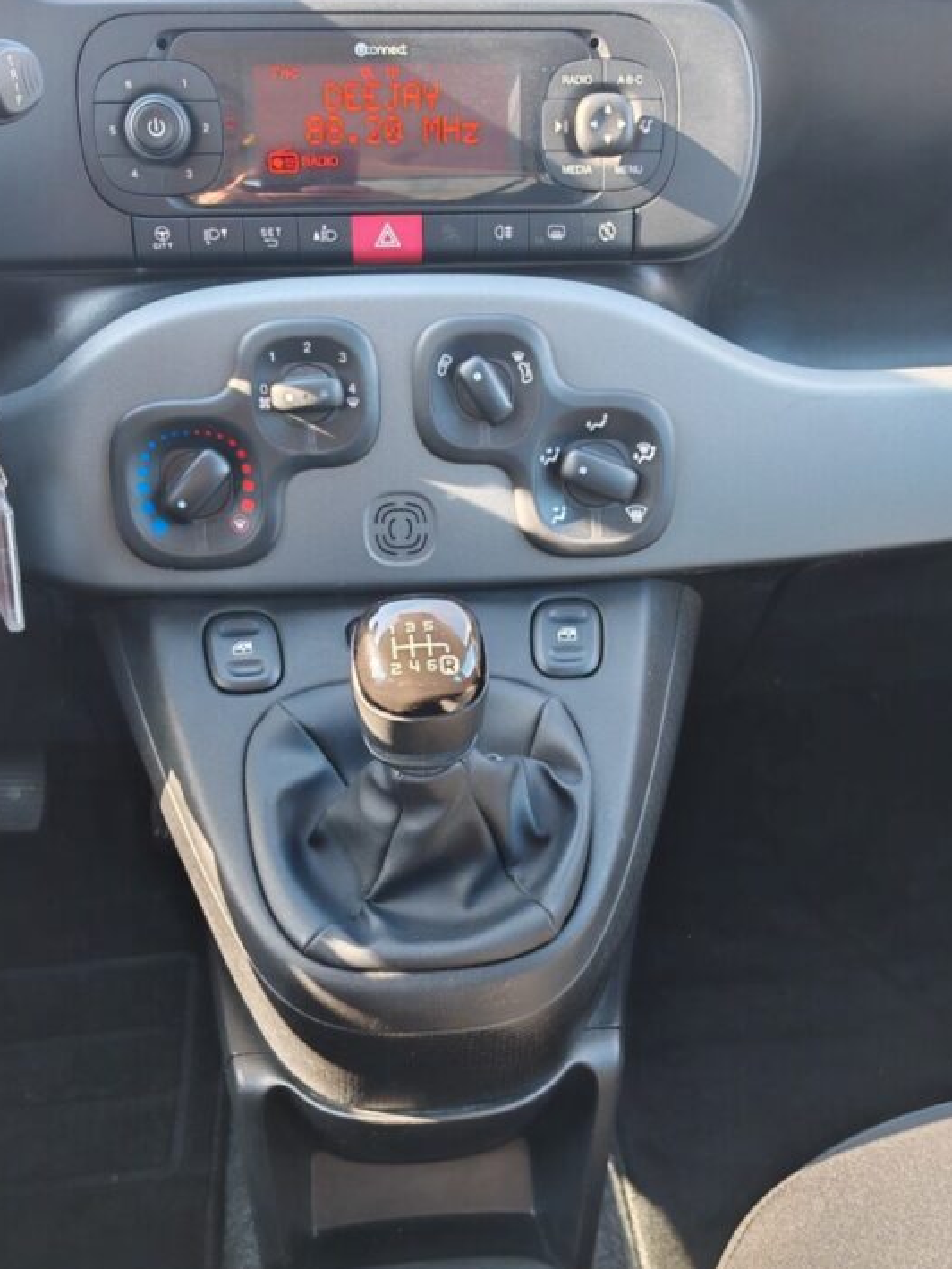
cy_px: 780
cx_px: 505
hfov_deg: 36.8
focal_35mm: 39
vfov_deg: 47.5
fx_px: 1430
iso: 64
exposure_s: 1/130
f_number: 2
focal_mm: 6.83
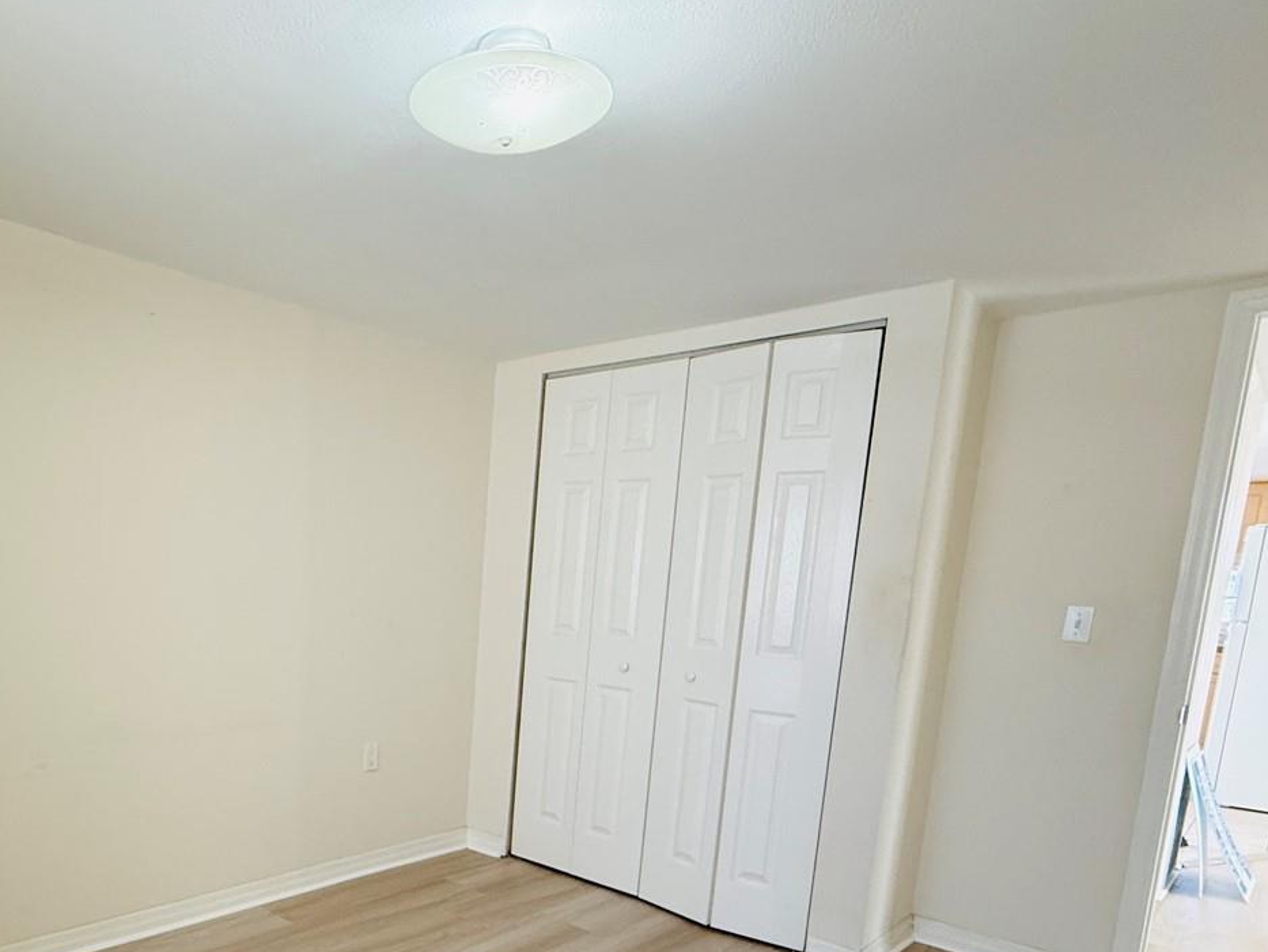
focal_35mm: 24
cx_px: 336
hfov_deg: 67.6
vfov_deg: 54.6
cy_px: 694
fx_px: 879
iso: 320
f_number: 2.2
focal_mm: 2.22
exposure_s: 1/120
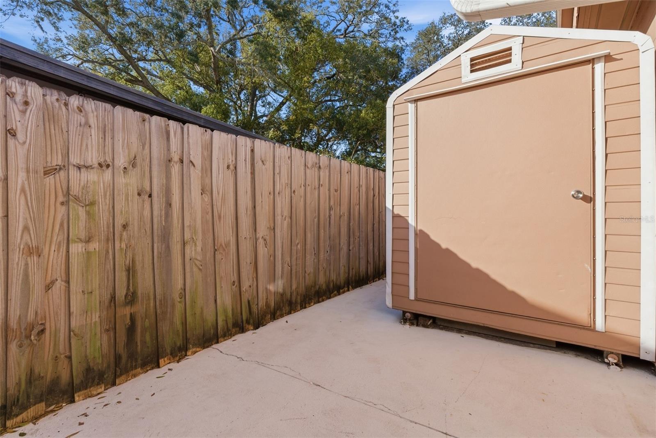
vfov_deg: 73.8
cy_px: 219
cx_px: 328
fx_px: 292
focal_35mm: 16
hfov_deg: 96.7
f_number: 9
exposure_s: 1/1250
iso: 400
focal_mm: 16
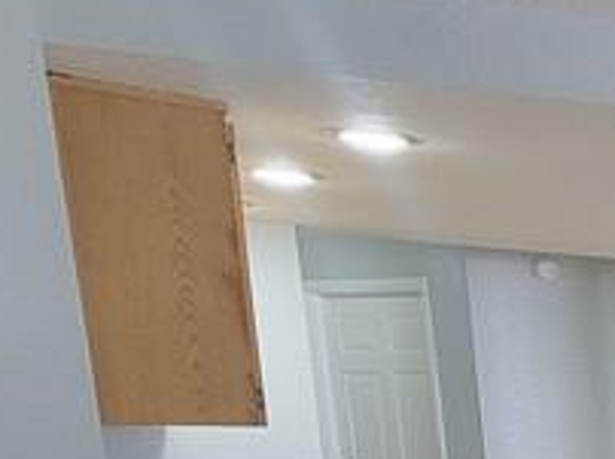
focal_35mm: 65
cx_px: 1318
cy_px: 623
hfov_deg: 17.4
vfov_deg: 20.3
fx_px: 1153
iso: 200
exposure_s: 1/60
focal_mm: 2.2
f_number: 2.2
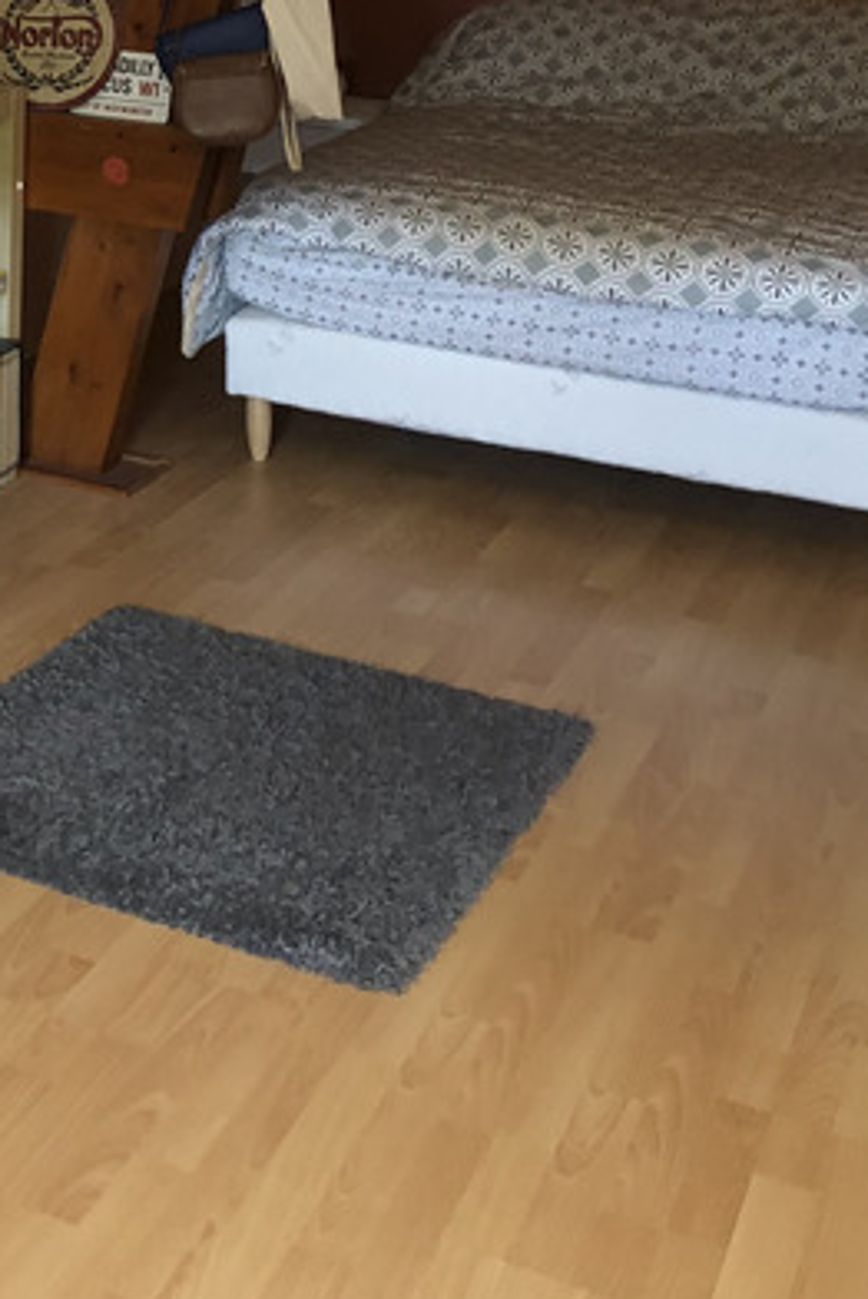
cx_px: 96
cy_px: 46
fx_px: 2058
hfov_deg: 23.2
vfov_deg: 32.6
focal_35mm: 57
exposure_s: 1/7
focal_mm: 3.99
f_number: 1.8
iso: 80
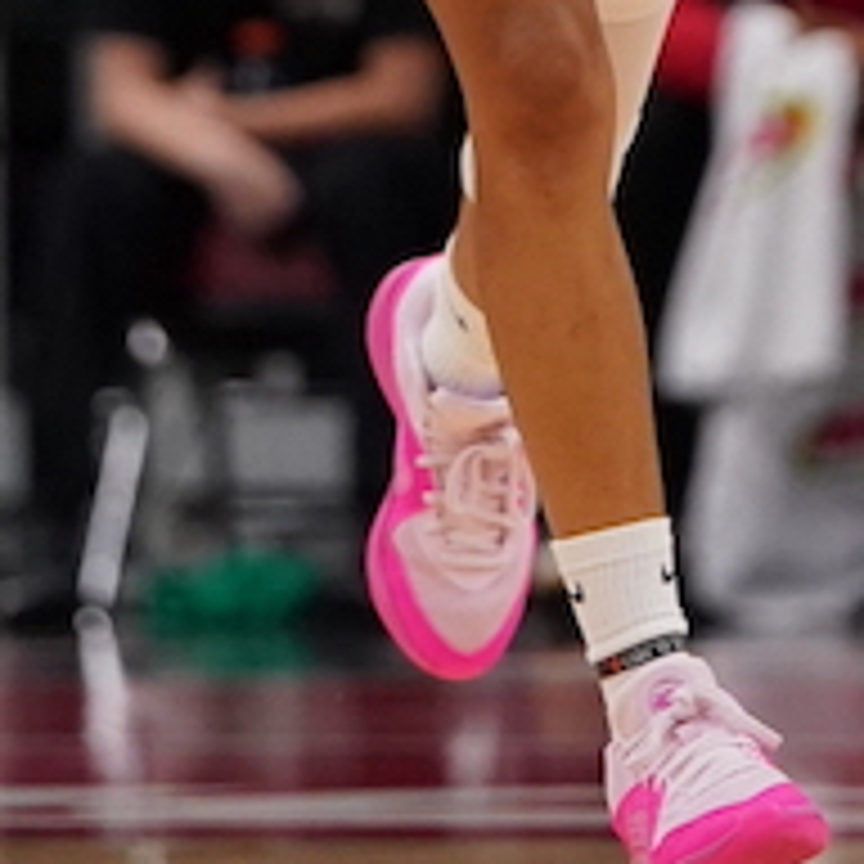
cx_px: 720
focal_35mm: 1227
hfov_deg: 1.4
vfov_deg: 1.4
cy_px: -468
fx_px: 34649
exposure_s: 1/2000
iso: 2500
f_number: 2.8
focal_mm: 198
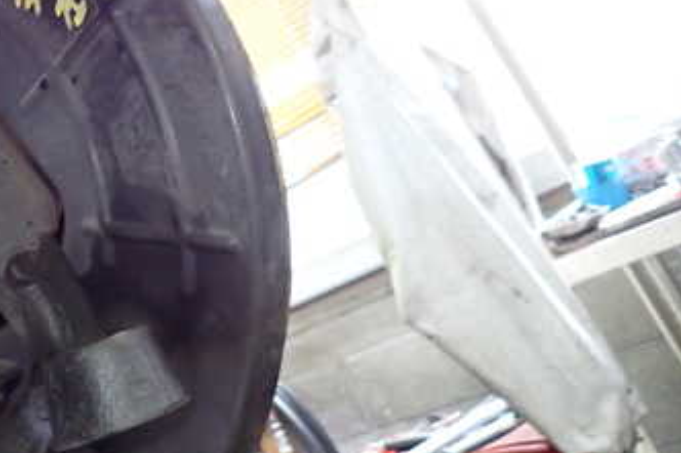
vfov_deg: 28.2
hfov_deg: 39.1
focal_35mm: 47
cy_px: 109
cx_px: 74
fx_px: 889
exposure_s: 1/30
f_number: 2
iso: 640
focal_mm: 4.5
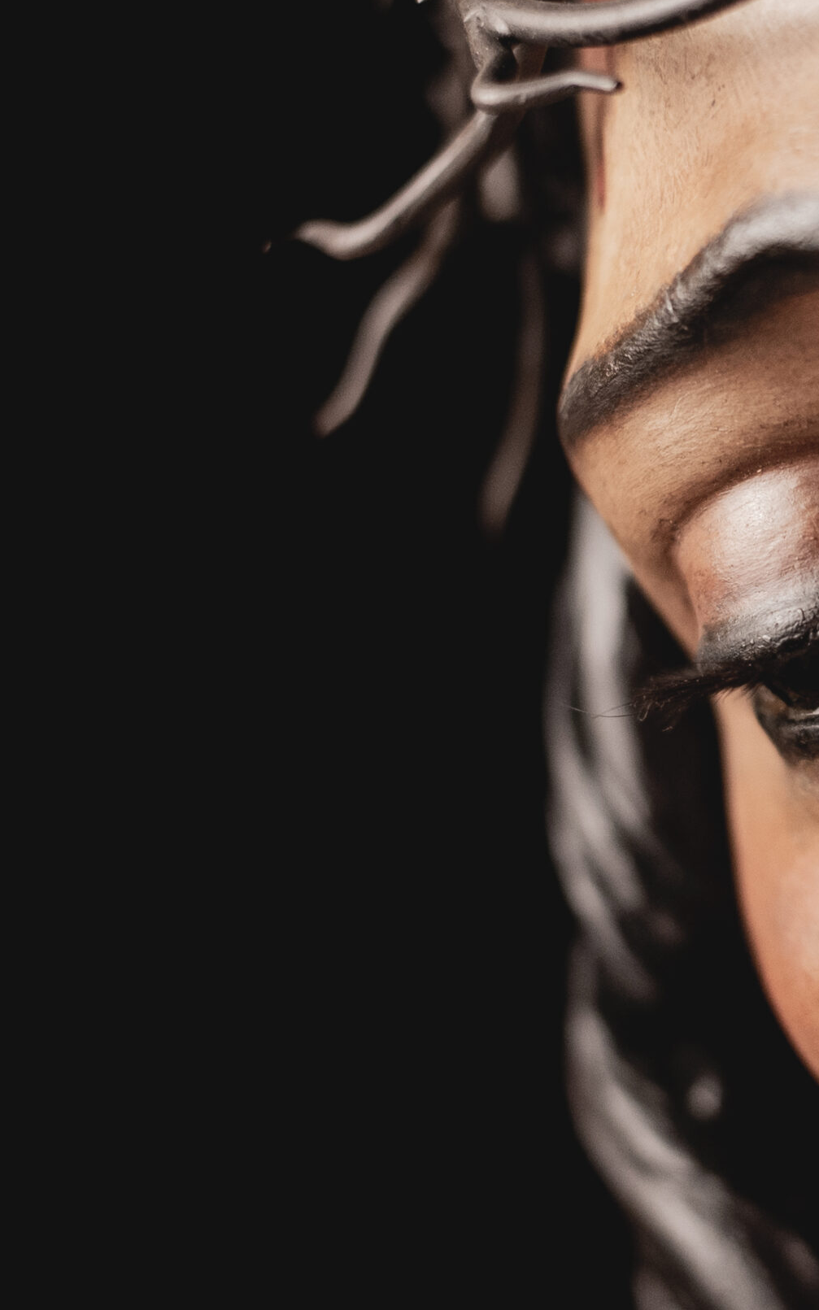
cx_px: 968
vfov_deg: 25.5
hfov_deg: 15.6
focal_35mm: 81
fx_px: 2892
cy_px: 685
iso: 2000
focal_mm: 50
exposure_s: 1/400
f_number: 3.2
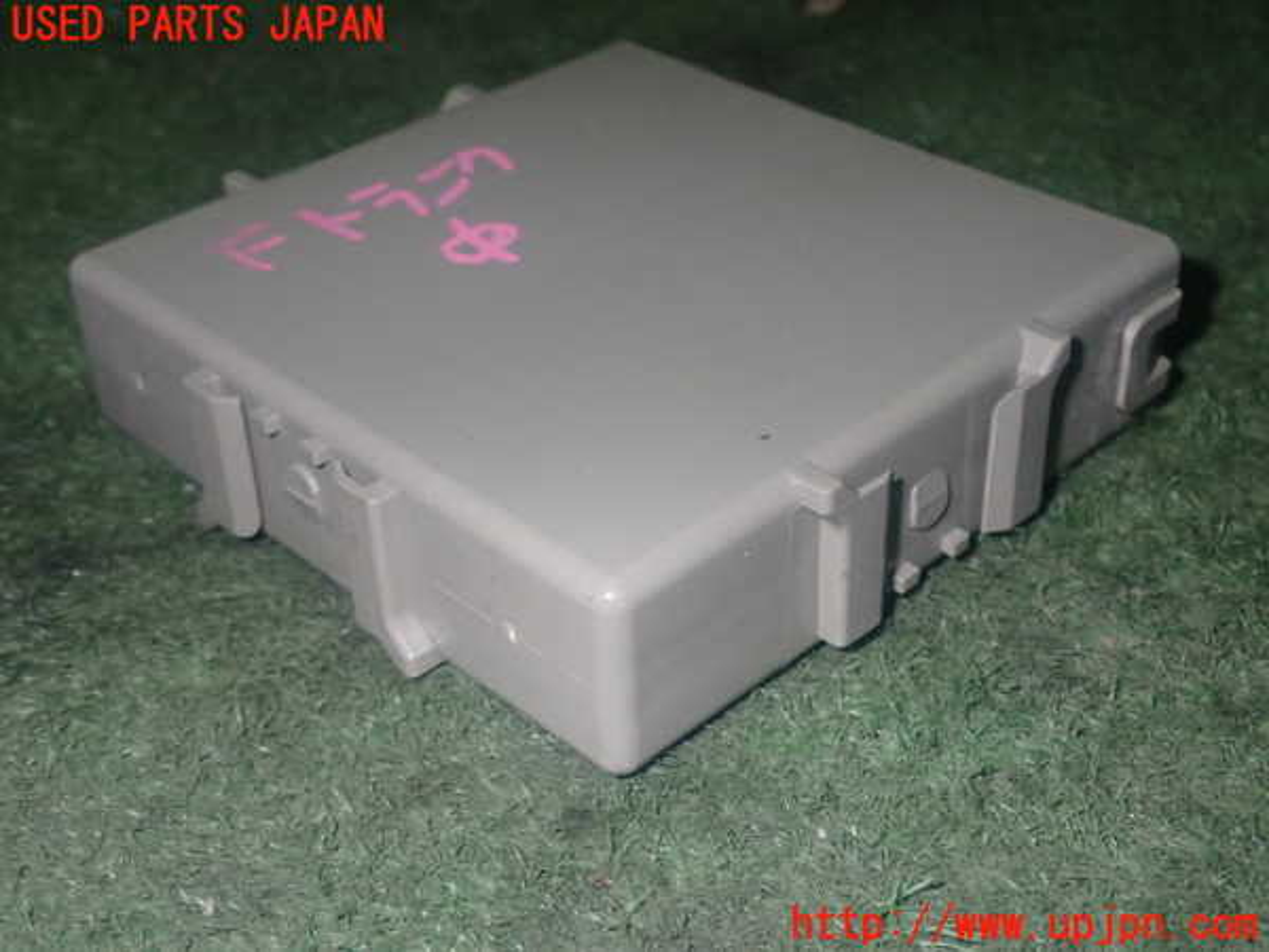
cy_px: 476
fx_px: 1833
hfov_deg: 38.2
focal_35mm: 50
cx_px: 634
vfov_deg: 29.1
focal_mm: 9.01
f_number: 9
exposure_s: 1/50
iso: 500
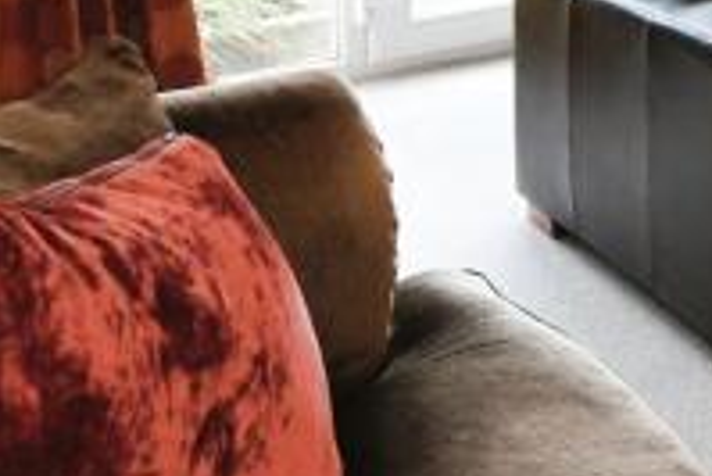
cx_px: 1195
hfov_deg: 20.5
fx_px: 1524
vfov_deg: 15.6
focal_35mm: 77
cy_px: -342
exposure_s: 1/60
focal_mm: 10
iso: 800
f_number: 7.1
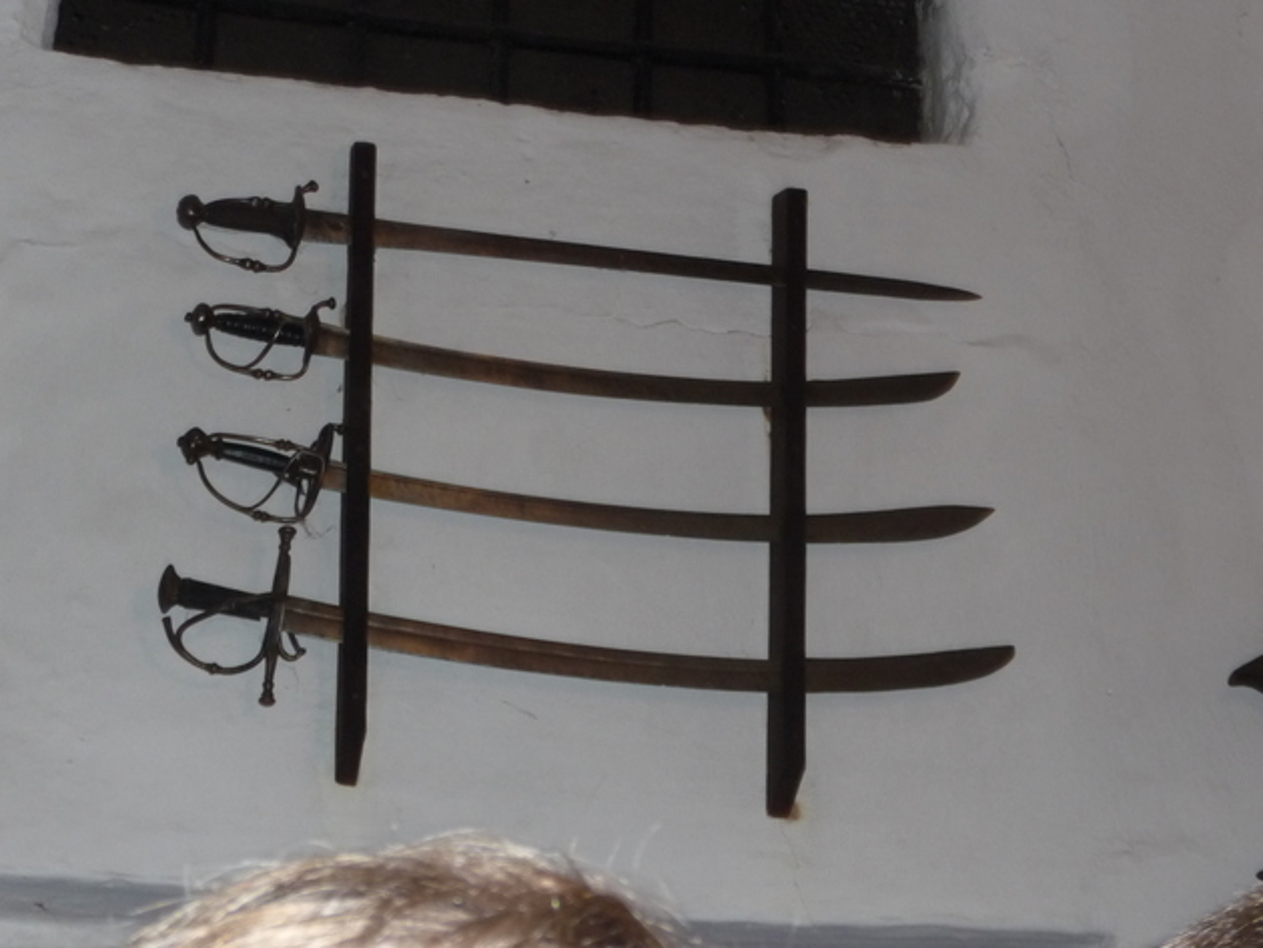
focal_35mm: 80
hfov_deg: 24.4
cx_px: 632
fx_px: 2920
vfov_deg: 18.4
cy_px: 474
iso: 250
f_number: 4.5
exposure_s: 1/30
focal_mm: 10.5
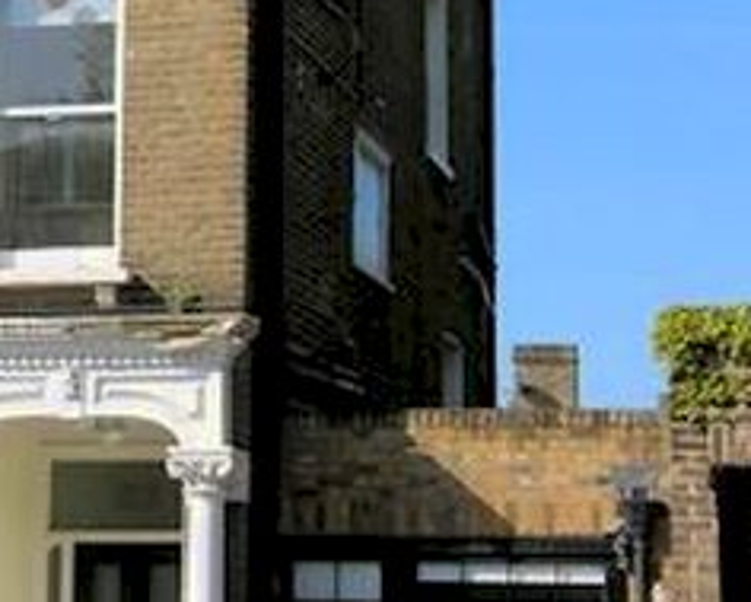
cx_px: -10
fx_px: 2513
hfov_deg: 16.6
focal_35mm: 113
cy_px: 225
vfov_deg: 13.6
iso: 50
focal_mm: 10
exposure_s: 1/187
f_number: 6.3
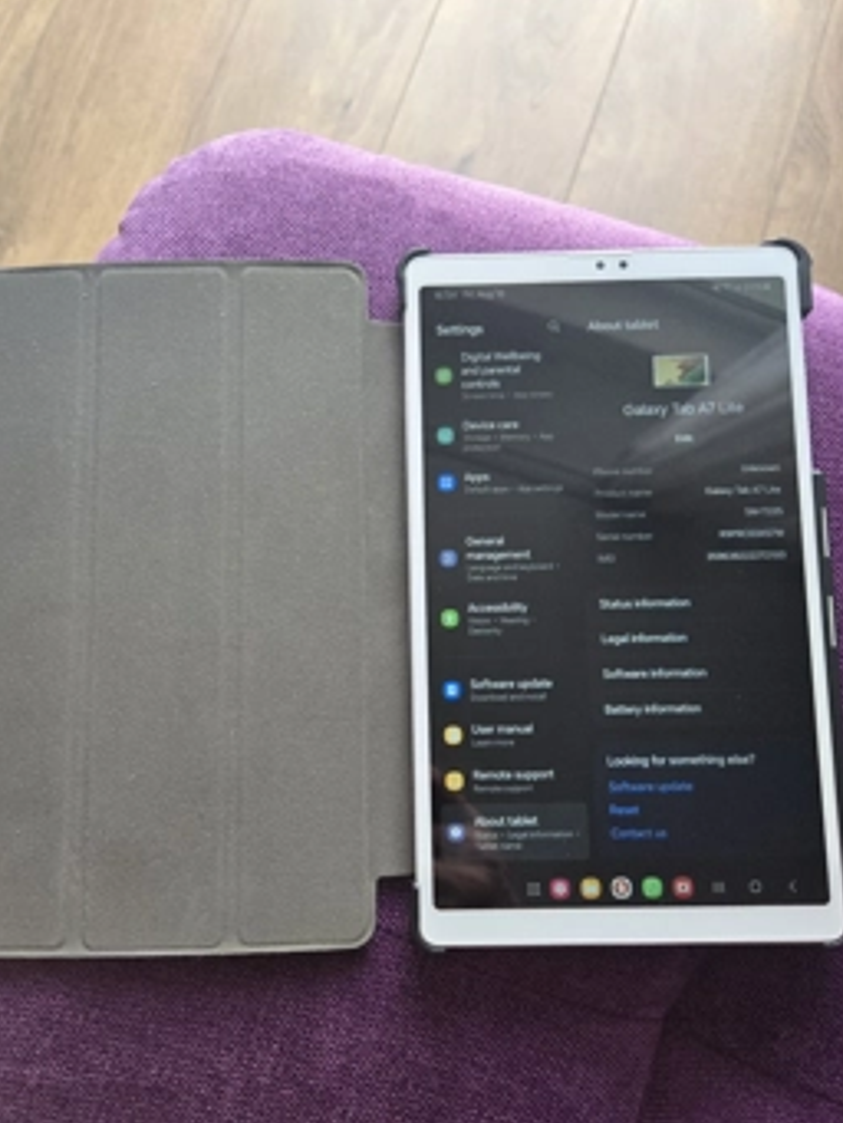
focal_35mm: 27
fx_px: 876
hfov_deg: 51.4
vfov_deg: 65.2
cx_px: 398
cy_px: 603
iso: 320
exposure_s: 1/100
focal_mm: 5.4
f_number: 1.8
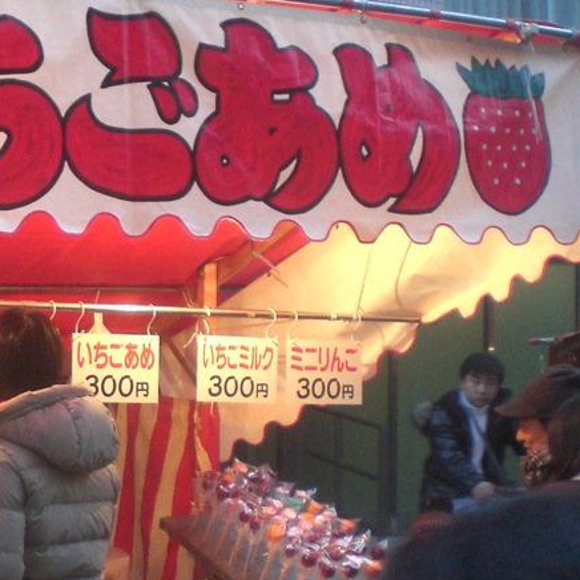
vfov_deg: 22.3
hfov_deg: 21.6
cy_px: 412
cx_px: -13
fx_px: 1460
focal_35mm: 77
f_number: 3.1
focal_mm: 6.3
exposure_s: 1/30
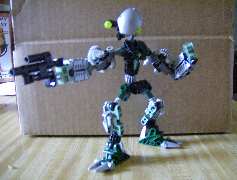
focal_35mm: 36
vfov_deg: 40.0
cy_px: 90
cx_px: 118
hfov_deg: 51.1
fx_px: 248
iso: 200
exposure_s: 1/15.1
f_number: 2.8
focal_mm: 6
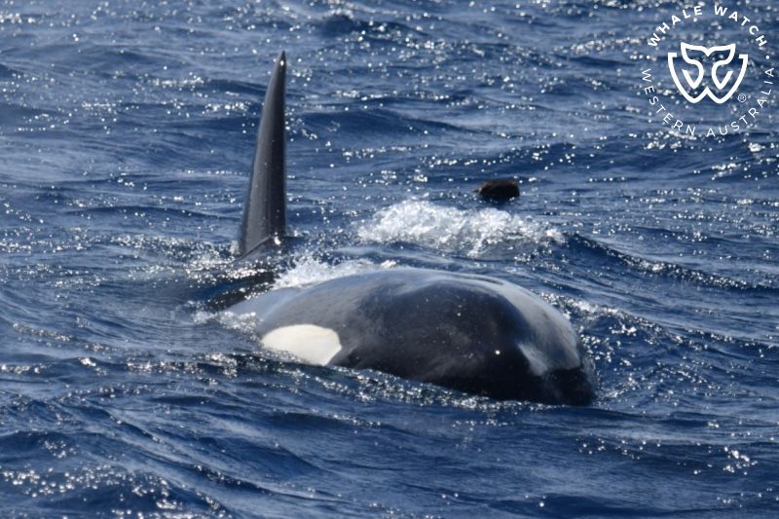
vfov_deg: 3.3
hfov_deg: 4.9
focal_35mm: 420
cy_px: 260
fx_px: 9086
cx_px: 390
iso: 900
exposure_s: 1/8000
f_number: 6
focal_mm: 420
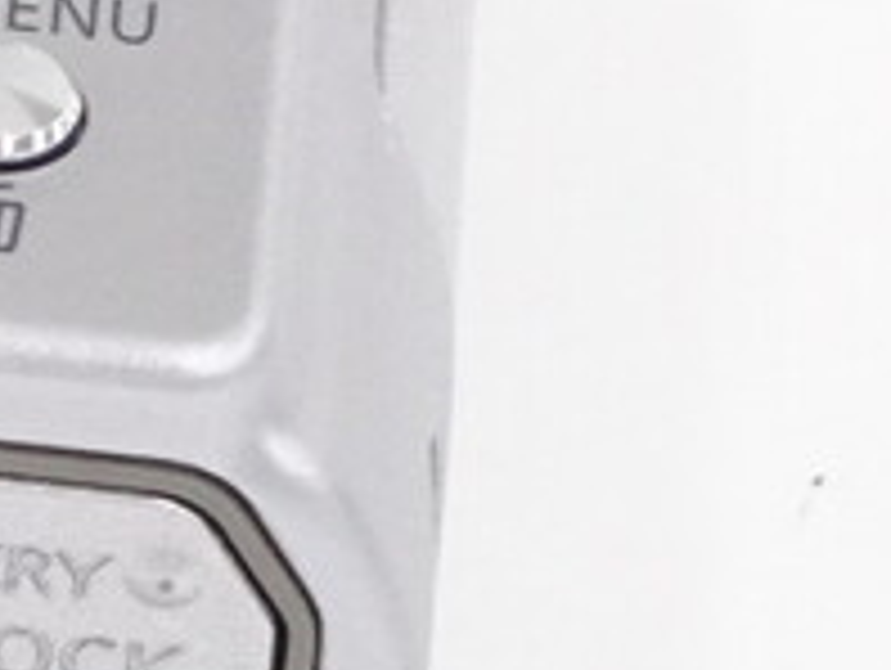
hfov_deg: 4.2
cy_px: -297
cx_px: -1642
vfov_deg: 3.3
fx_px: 11700
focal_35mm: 454
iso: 800
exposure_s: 1/80
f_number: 5
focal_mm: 12.87
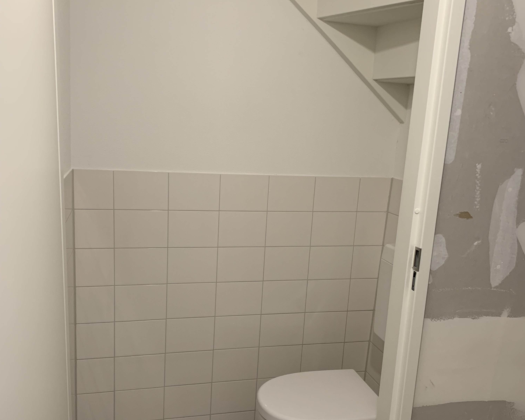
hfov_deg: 52.8
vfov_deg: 43.1
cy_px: 256
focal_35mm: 34
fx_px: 528
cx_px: 262
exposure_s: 1/49
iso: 100
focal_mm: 4.25
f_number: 1.8
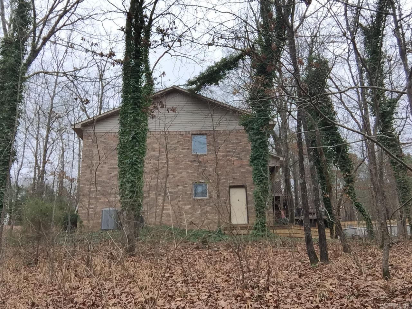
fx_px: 369
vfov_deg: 45.4
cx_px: 206
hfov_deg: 58.4
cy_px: 154
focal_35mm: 31
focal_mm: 2.65
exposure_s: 1/128
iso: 32
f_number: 2.2
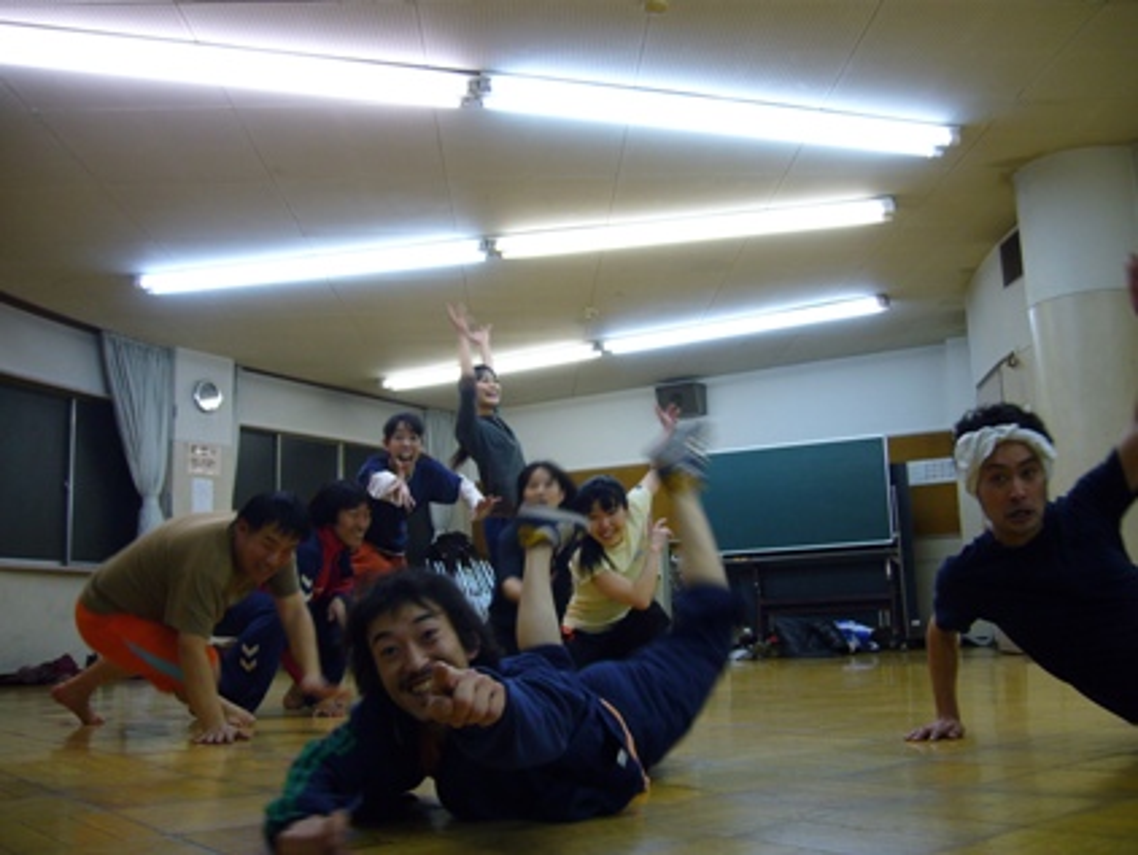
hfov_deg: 52.6
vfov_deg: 40.7
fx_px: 1151
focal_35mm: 35
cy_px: 428
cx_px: 569
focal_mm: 5.8
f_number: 2.8
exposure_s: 1/40
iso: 100
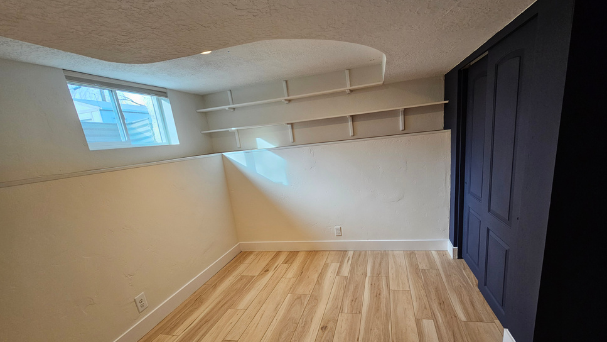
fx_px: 241
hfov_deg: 102.9
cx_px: 316
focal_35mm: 15
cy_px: 207
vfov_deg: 69.7
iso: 160
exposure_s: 1/60
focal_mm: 2.2
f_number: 2.2
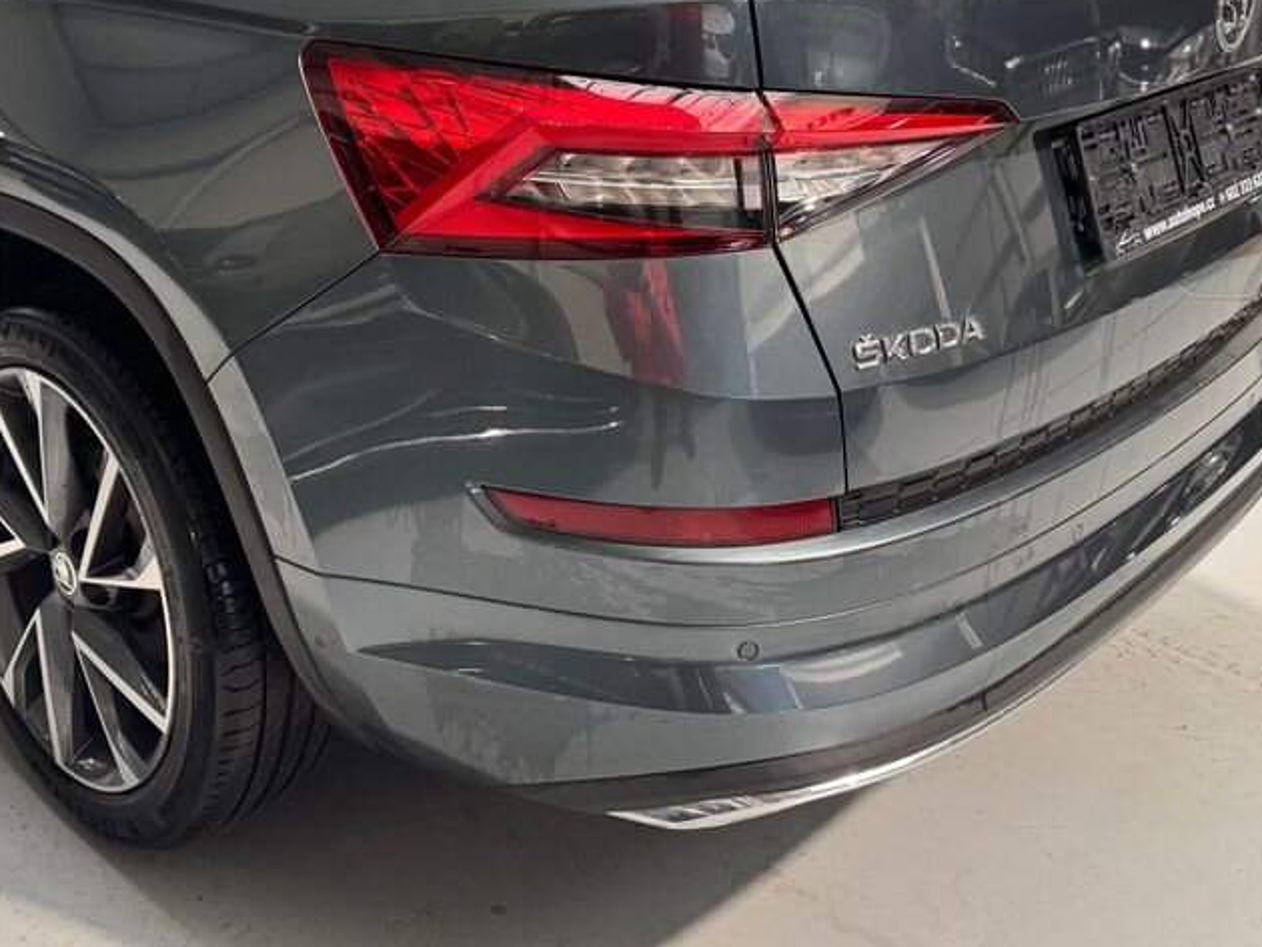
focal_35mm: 39
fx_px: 1422
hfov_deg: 47.0
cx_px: 411
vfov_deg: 35.8
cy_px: 212
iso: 500
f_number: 1.78
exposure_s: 1/50
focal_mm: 6.76
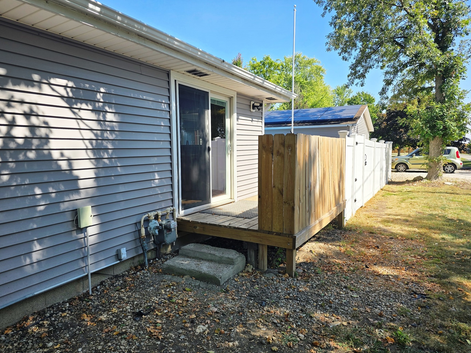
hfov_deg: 71.6
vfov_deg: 56.8
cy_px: 179
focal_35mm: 24
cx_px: 235
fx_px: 327
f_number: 1.7
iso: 12
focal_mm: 6.3
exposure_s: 1/474
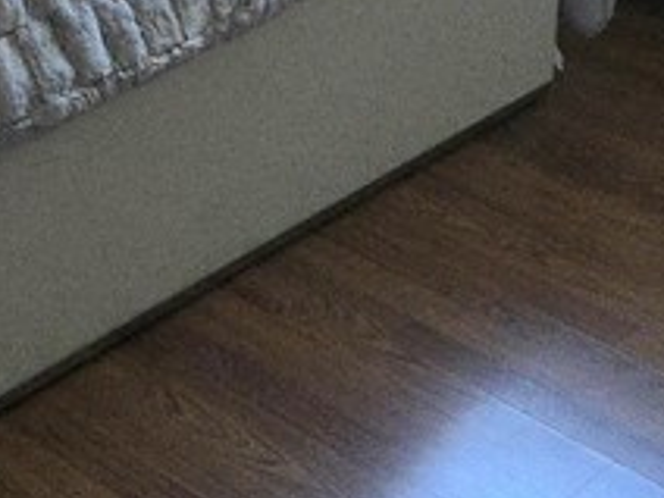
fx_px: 2129
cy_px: -586
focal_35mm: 111
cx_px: -116
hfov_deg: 17.0
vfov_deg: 11.6
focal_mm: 5.4
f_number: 1.8
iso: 250
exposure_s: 1/120
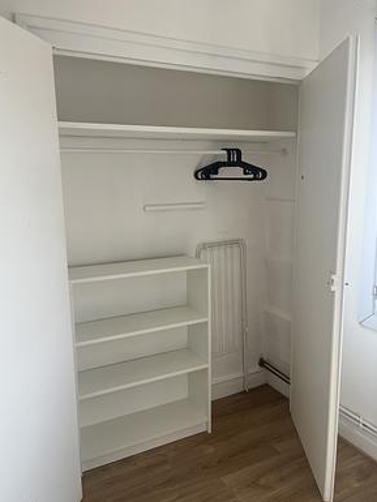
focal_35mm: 27
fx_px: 392
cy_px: 248
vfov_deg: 65.3
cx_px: 184
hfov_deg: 51.4
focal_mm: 5.1
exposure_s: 1/369
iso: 50
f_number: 1.6
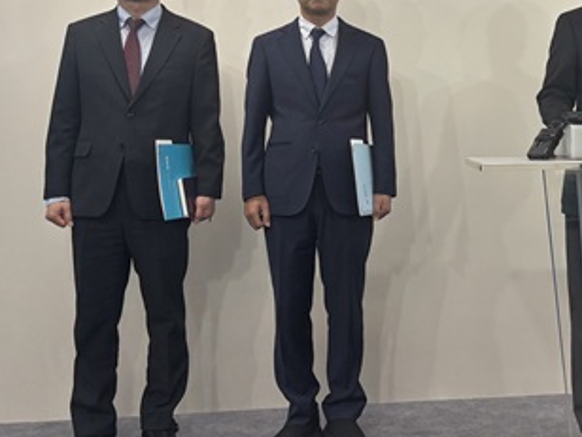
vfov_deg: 26.4
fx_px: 908
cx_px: 546
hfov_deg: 33.3
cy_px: 74
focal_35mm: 54
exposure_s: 1/120
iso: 64
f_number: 1.6
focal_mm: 5.96
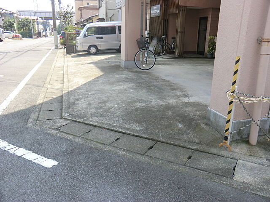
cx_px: 135
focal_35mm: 29
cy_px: 101
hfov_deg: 61.7
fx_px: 226
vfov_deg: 48.2
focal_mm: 5.2
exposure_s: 1/250
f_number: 3.5
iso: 80
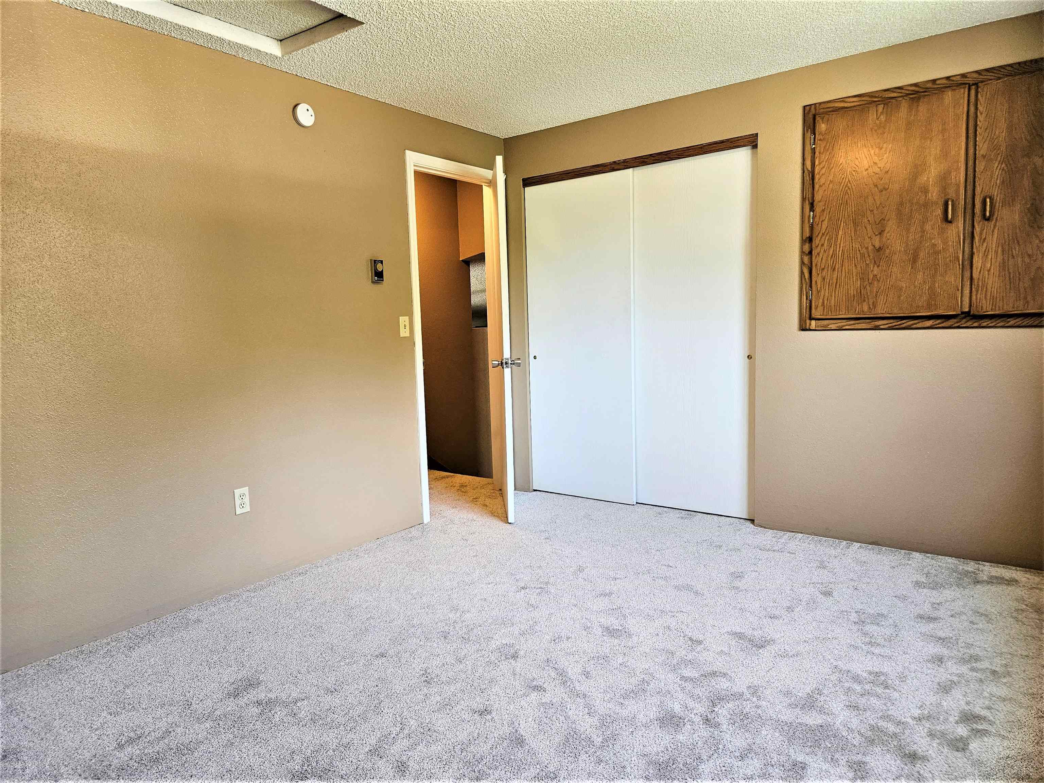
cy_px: 392
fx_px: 694
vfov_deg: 58.9
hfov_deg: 73.9
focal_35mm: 23
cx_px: 522
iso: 200
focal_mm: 5.4
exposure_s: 1/120
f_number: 1.8
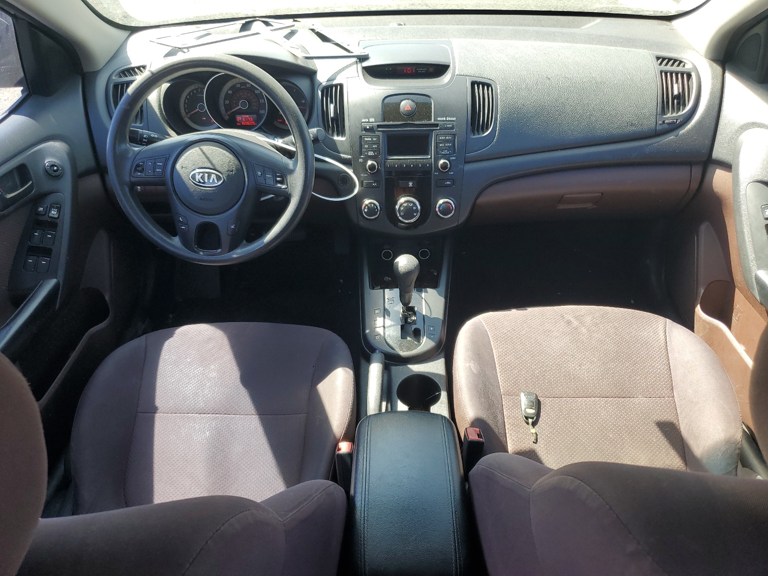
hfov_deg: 67.3
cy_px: 288
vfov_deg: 53.1
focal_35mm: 26
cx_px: 384
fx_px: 577
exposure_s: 1/256
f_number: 1.5
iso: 50
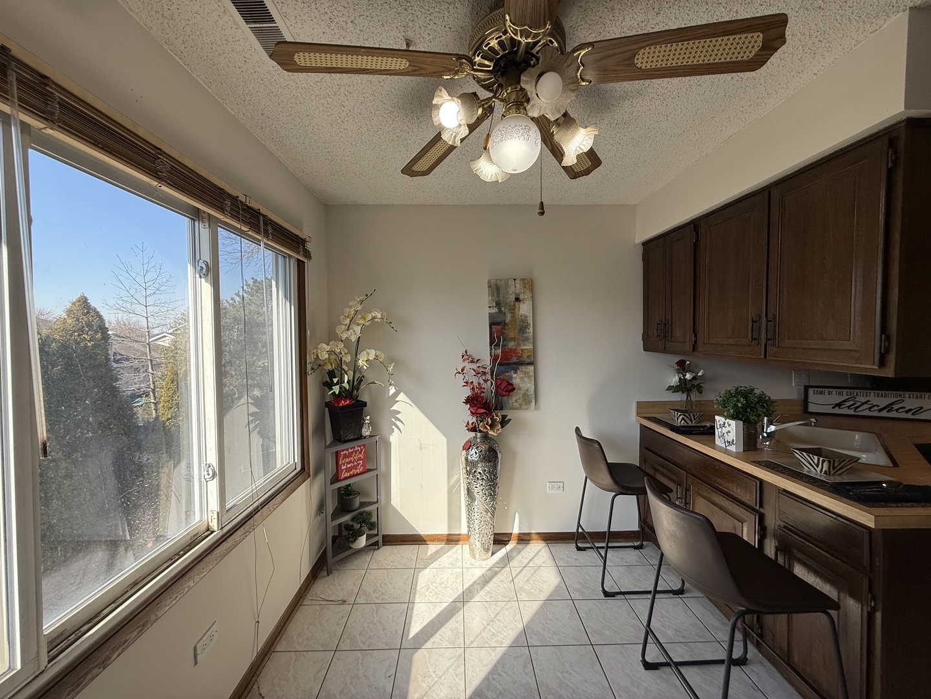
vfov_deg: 85.7
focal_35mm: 14
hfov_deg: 102.1
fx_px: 377
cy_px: 350
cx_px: 466
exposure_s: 1/321
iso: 64
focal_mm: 2.22
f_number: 2.2
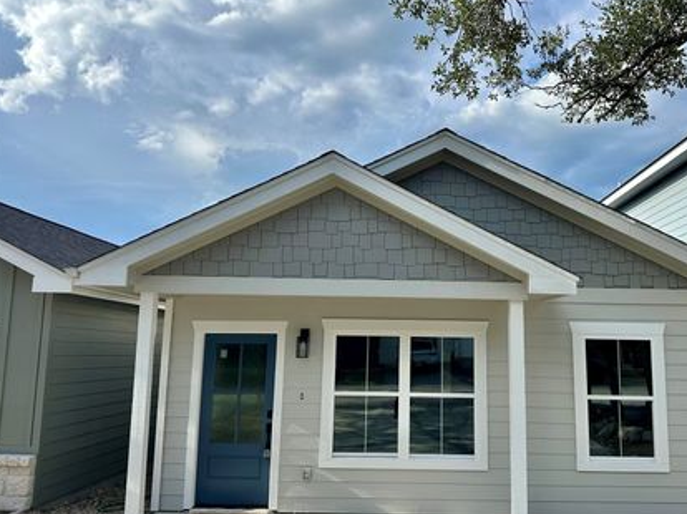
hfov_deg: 61.3
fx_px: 575
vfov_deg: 48.2
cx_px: 405
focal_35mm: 29
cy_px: 268
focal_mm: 6.86
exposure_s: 1/2967
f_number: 1.78
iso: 80
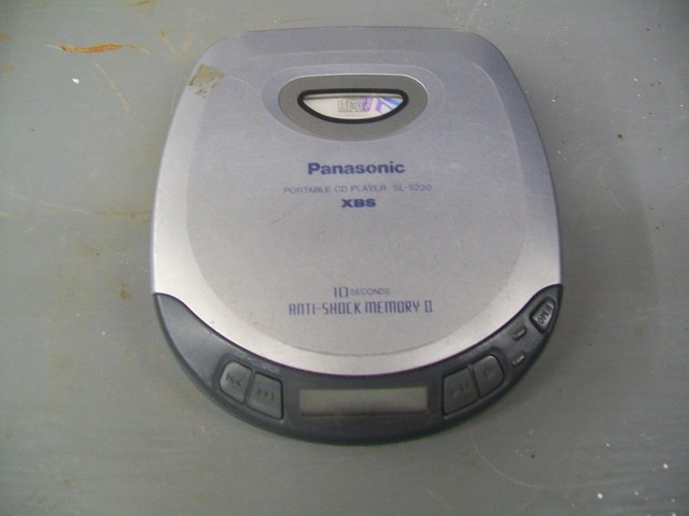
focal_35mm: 34
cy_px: 258
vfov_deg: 41.8
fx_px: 677
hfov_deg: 54.0
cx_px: 344
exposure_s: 1/15
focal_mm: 6.1
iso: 160
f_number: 2.7
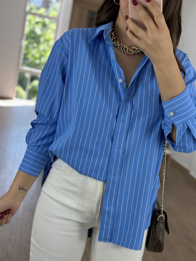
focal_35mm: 48
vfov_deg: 39.7
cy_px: 130
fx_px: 362
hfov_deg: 30.3
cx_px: 98
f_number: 1.78
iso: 80
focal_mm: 6.86
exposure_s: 1/361
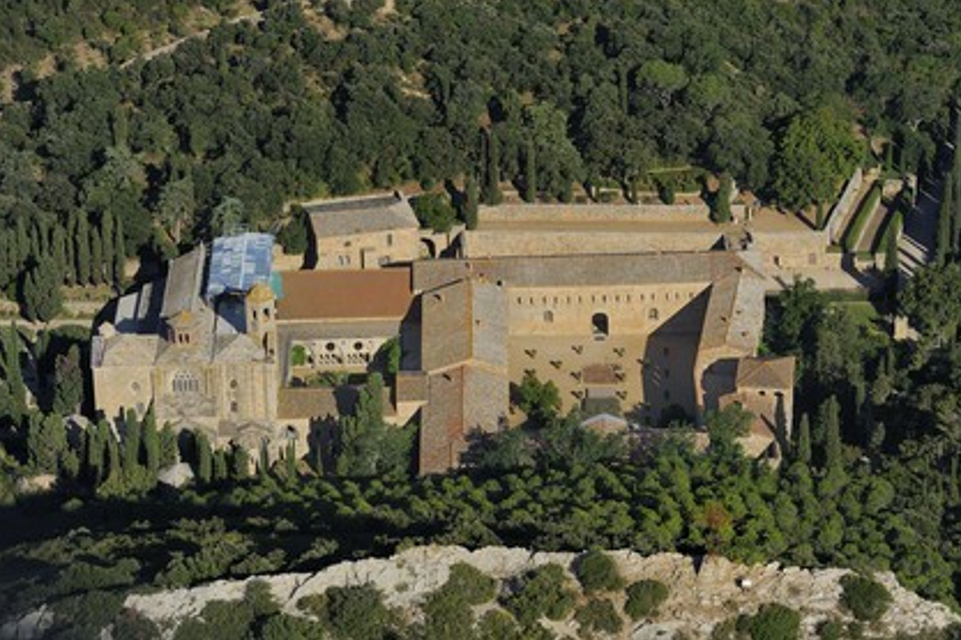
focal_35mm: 136
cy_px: 320
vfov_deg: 10.1
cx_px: 482
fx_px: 3630
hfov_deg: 15.1
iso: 400
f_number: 9
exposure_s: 1/1000
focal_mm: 135
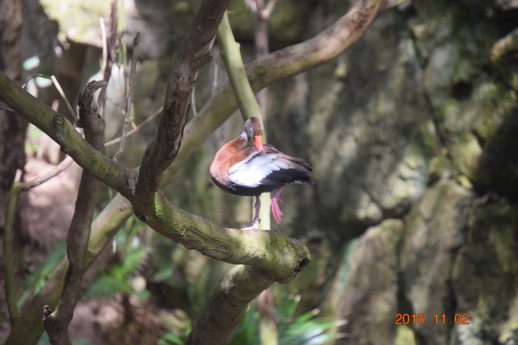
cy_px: 172
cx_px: 259
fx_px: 4315
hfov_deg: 6.9
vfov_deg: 4.6
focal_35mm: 300
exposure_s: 1/500
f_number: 5.6
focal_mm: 200
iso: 1100
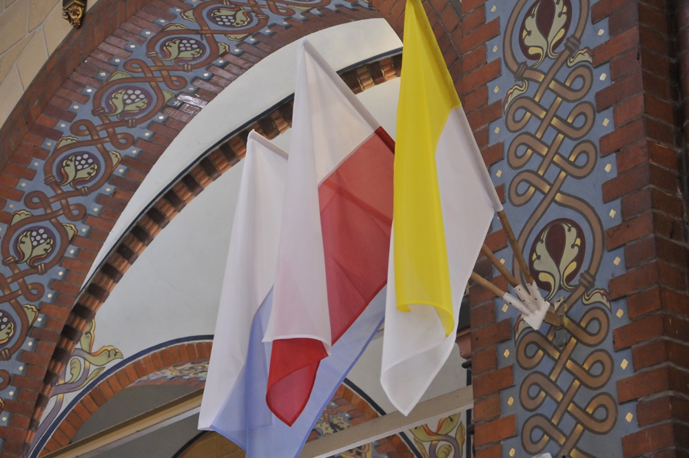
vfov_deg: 15.7
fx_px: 1663
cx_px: 344
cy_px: 229
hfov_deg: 23.4
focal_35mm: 87
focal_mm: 58
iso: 1400
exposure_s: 1/30
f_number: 5
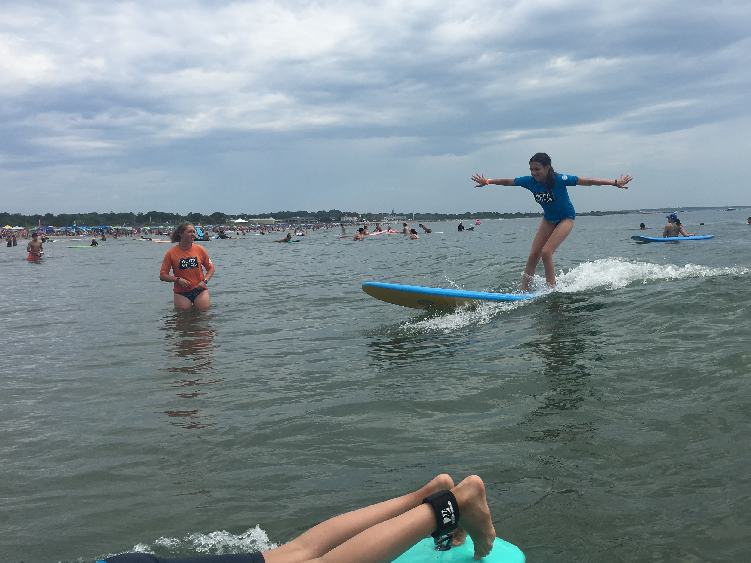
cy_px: 263
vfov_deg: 39.6
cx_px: 449
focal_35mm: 36
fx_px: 781
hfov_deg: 51.0
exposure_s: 1/2564
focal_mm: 4.15
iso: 25
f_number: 2.2
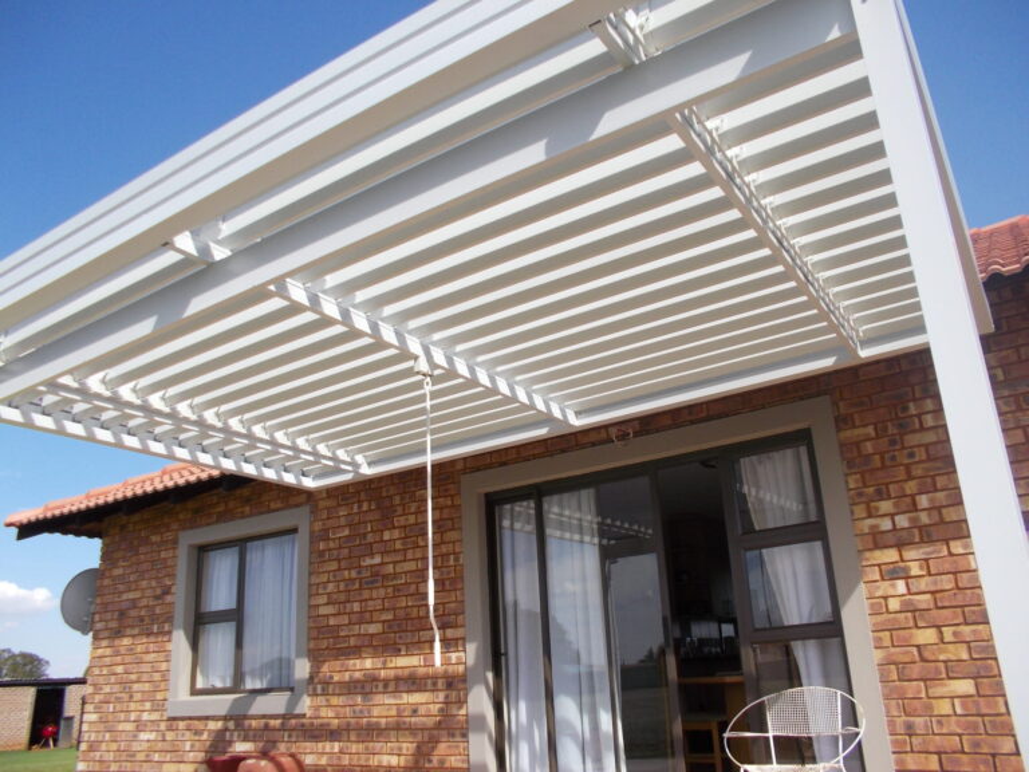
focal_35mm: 29
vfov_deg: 48.2
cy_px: 386
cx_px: 514
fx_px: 862
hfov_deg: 61.7
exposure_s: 1/500
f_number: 3.3
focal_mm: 4.1
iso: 80
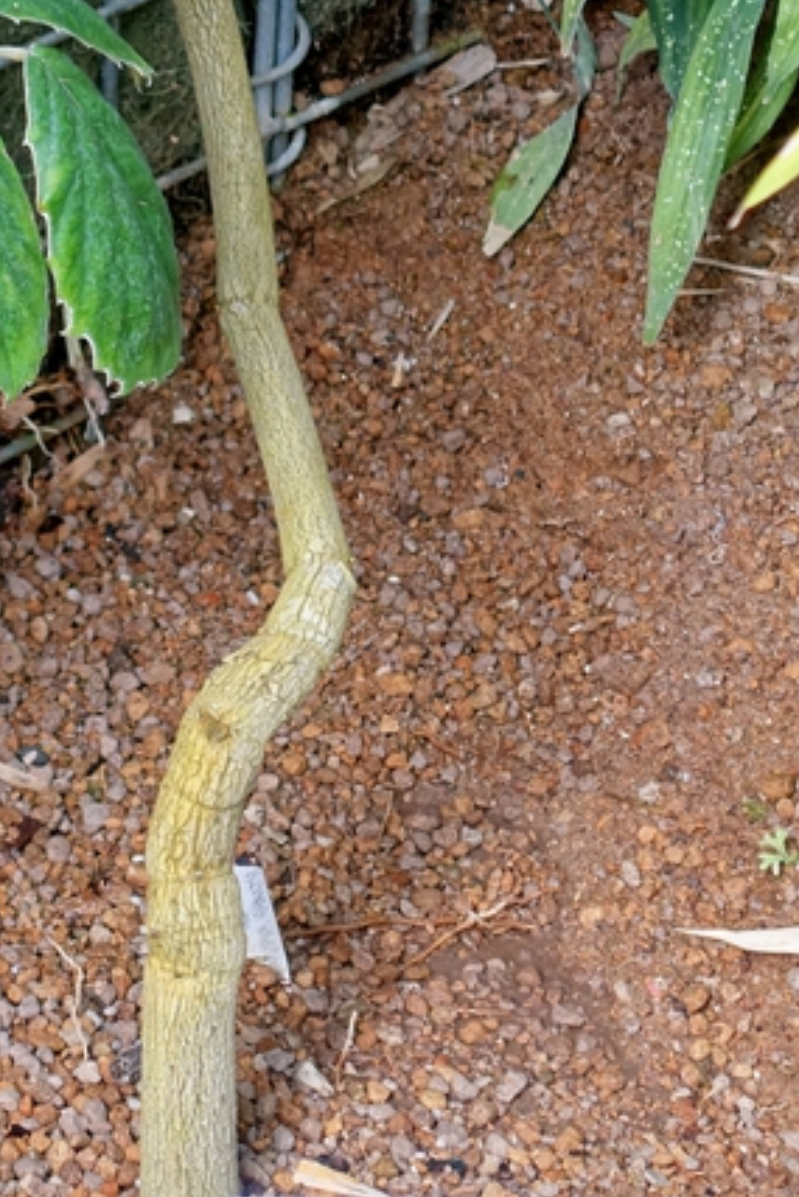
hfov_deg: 8.7
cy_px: 269
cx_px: -86
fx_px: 5189
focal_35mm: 156
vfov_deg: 13.1
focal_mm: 23.73
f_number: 3.2
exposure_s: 1/200
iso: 400
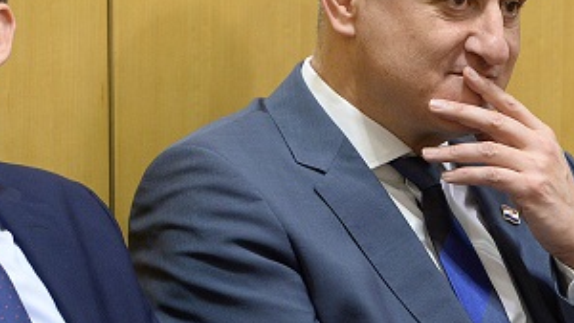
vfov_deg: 1.9
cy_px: 29
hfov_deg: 3.4
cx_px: 467
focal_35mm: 629
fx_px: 9577
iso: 2000
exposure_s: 1/200
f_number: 3.2
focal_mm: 200
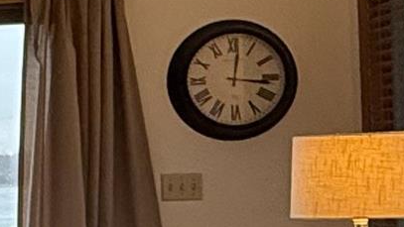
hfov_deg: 15.4
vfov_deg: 10.5
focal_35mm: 115
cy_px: 175
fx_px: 1232
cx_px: -371
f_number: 2.2
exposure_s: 1/120
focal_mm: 2.22
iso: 400
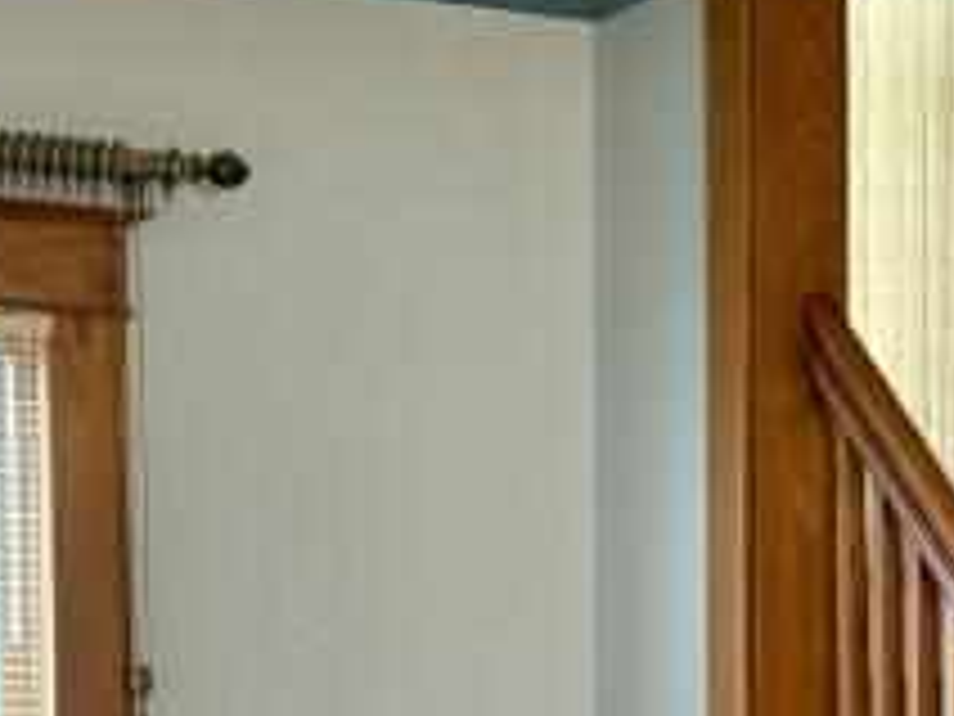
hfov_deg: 13.2
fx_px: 3996
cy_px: 1085
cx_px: 1156
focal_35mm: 145
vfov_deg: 9.9
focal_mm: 6.76
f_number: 1.78
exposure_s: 1/60
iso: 400
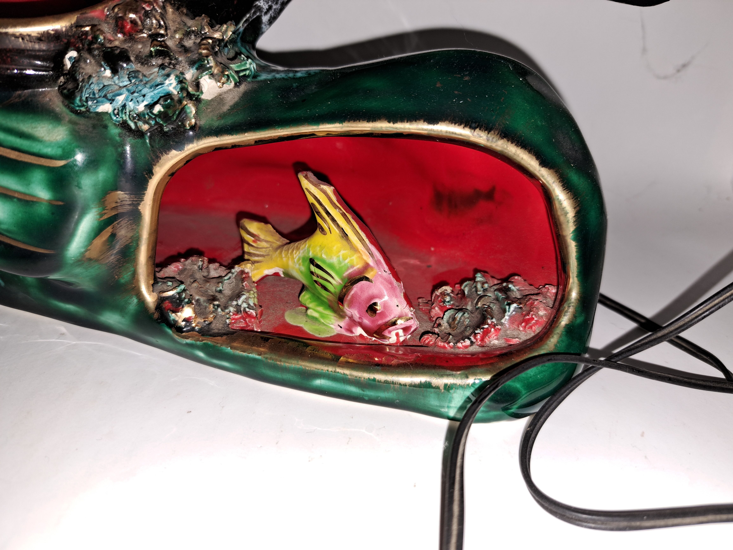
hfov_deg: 71.6
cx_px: 366
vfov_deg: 56.8
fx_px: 508
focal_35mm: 24
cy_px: 275
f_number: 1.8
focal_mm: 5.23
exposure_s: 1/100
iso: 50
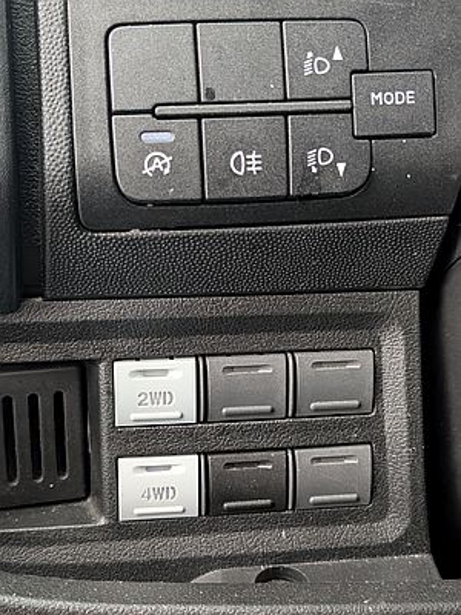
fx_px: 870
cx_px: 230
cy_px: 308
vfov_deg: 38.9
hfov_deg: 29.7
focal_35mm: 49
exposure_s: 1/43
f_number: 1.68
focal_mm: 6.9
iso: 509
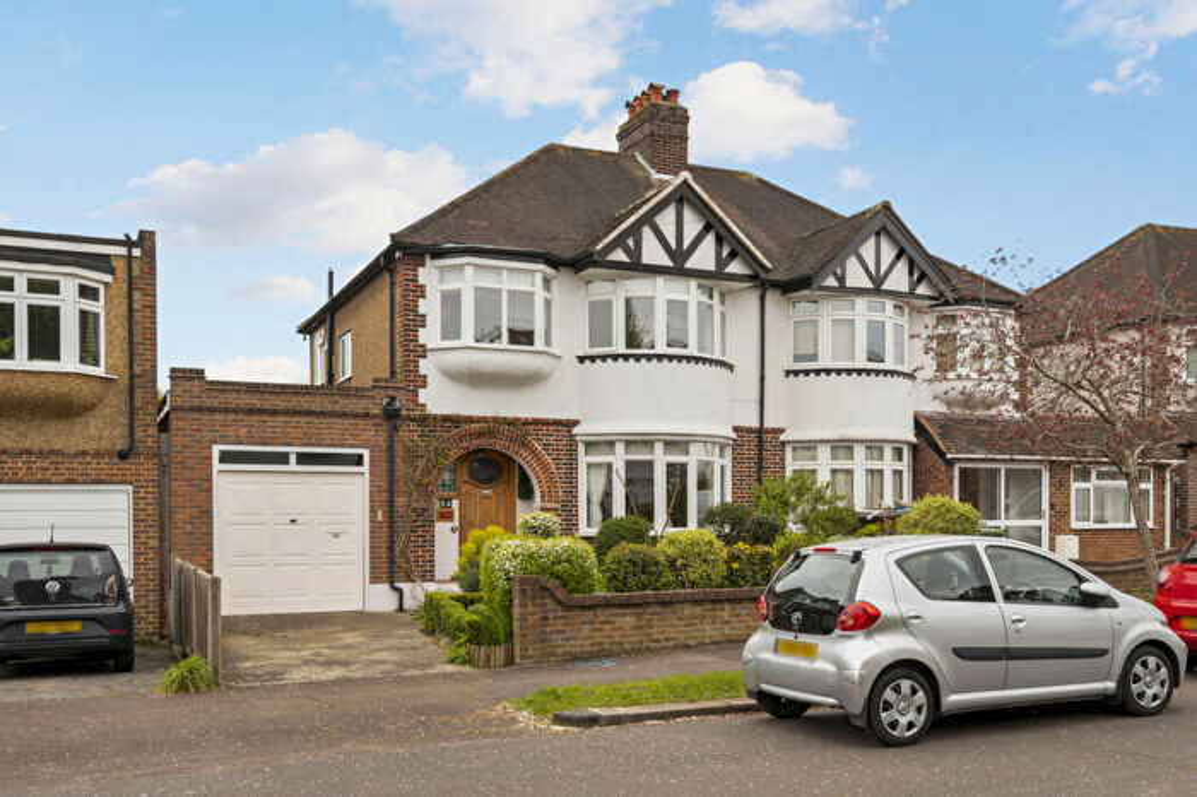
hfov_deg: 78.6
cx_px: 598
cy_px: 398
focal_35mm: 22
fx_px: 731
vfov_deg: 57.2
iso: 200
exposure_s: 1/60
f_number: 8
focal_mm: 22
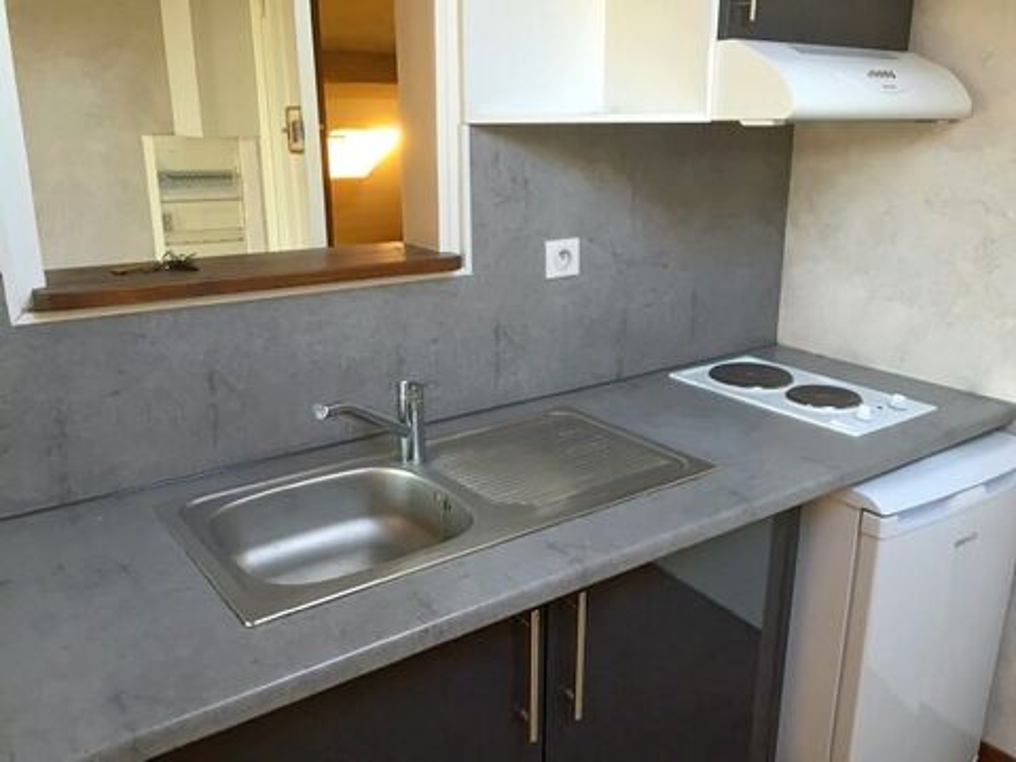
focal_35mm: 29
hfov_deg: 61.7
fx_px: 851
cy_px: 381
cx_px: 508
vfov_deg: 48.2
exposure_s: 1/30
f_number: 2.2
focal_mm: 4.15
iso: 64
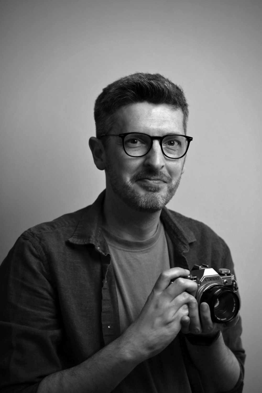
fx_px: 929
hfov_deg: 16.1
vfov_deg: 23.9
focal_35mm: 85
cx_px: 131
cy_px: 196
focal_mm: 85
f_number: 3.5
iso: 200
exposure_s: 1/60
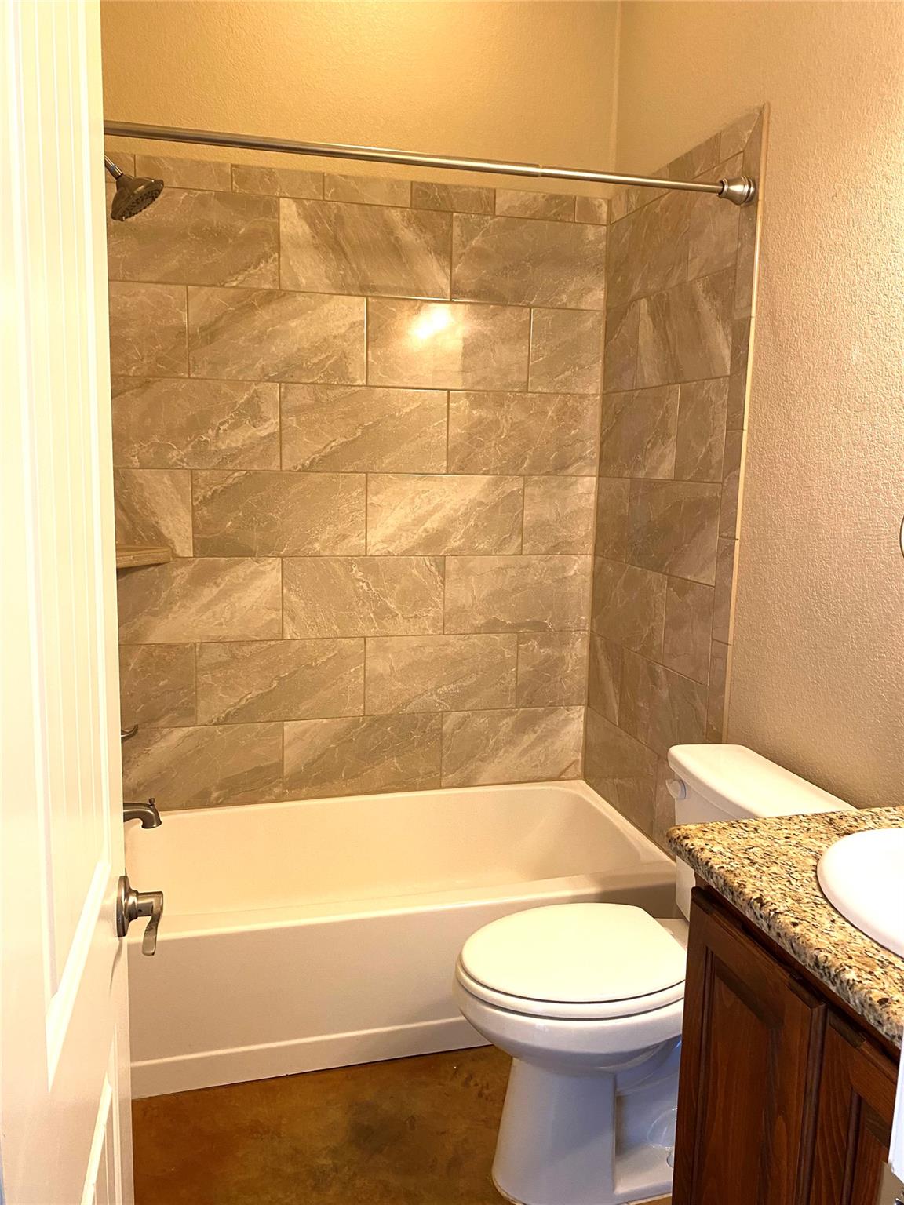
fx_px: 905
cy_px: 602
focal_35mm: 26
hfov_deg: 53.1
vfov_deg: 67.3
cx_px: 452
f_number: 1.8
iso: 200
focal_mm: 4.25
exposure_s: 1/60
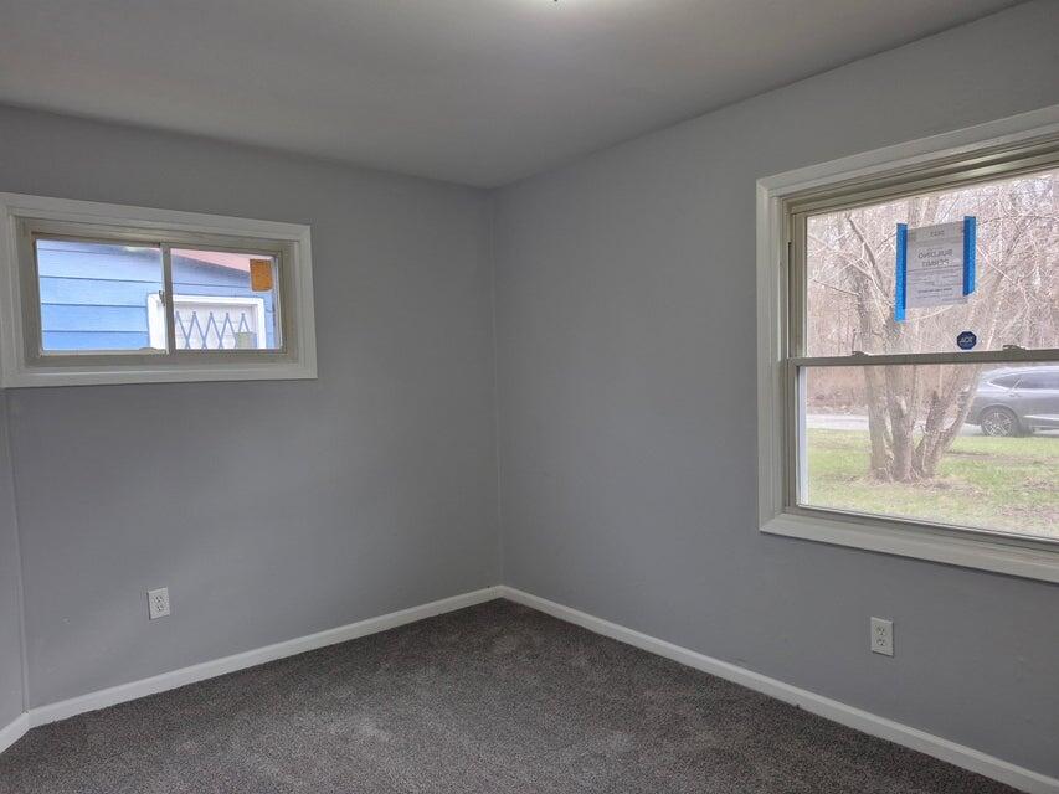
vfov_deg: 58.9
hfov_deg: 73.9
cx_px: 530
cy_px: 397
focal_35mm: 23
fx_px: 704
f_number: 1.8
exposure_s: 1/120
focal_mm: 5.4
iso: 80
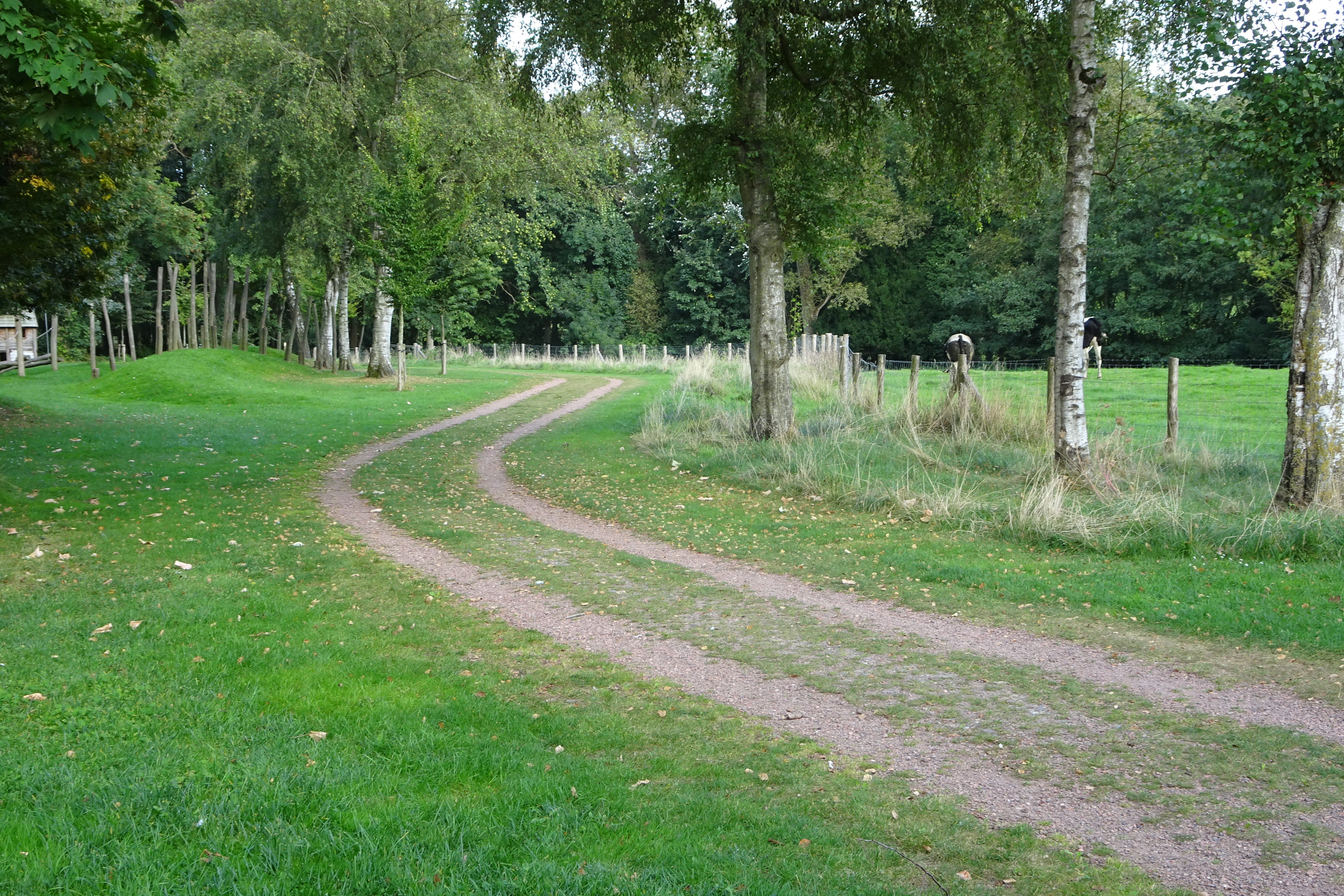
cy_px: 442
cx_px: 672
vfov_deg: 28.1
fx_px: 1792
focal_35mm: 48
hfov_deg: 41.1
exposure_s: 1/80
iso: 80
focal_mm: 7.87
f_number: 4.5
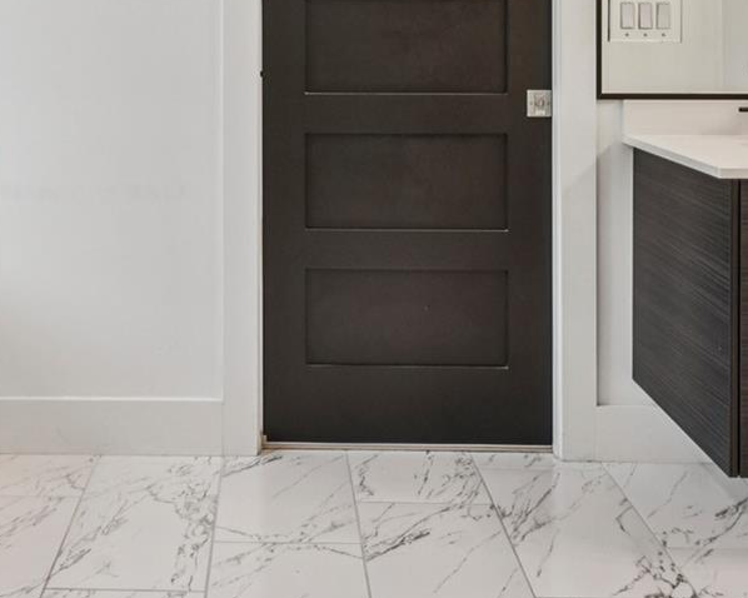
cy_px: 38
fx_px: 996
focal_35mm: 45
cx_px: 231
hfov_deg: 40.5
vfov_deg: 31.5
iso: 180
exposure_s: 1/15
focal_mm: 14
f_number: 8
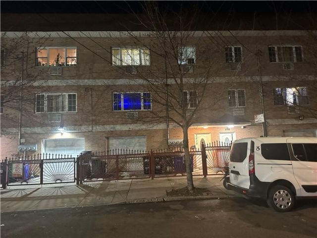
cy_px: 119
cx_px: 158
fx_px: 220
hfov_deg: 71.6
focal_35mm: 24
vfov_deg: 56.8
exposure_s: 1/40
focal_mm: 6.86
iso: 1000
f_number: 1.78
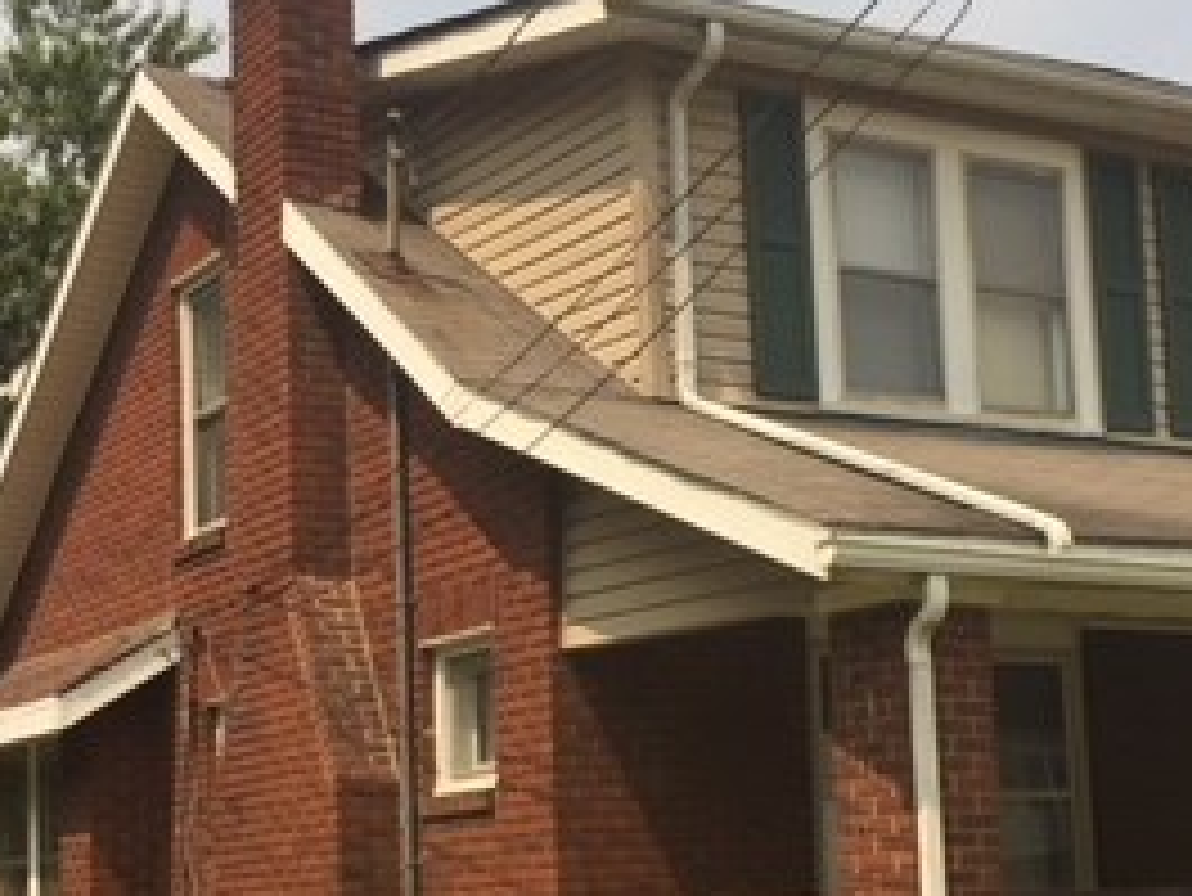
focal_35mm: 70
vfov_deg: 20.9
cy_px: 617
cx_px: 747
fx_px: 2412
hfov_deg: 27.7
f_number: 2.2
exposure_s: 1/1789
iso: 32
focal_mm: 4.15
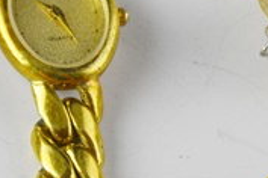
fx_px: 1586
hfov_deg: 9.4
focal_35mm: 213
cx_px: -148
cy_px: 116
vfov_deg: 6.4
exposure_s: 1/160
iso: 200
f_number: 6.3
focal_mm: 28
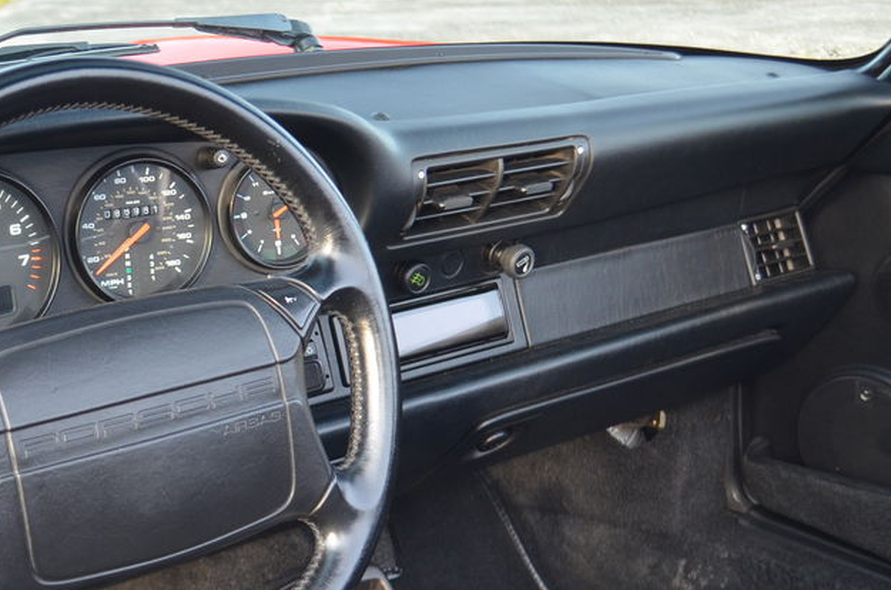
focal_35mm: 59
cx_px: 218
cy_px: 345
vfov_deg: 22.9
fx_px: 1457
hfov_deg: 33.3
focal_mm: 24
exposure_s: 1/60
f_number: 4
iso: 720
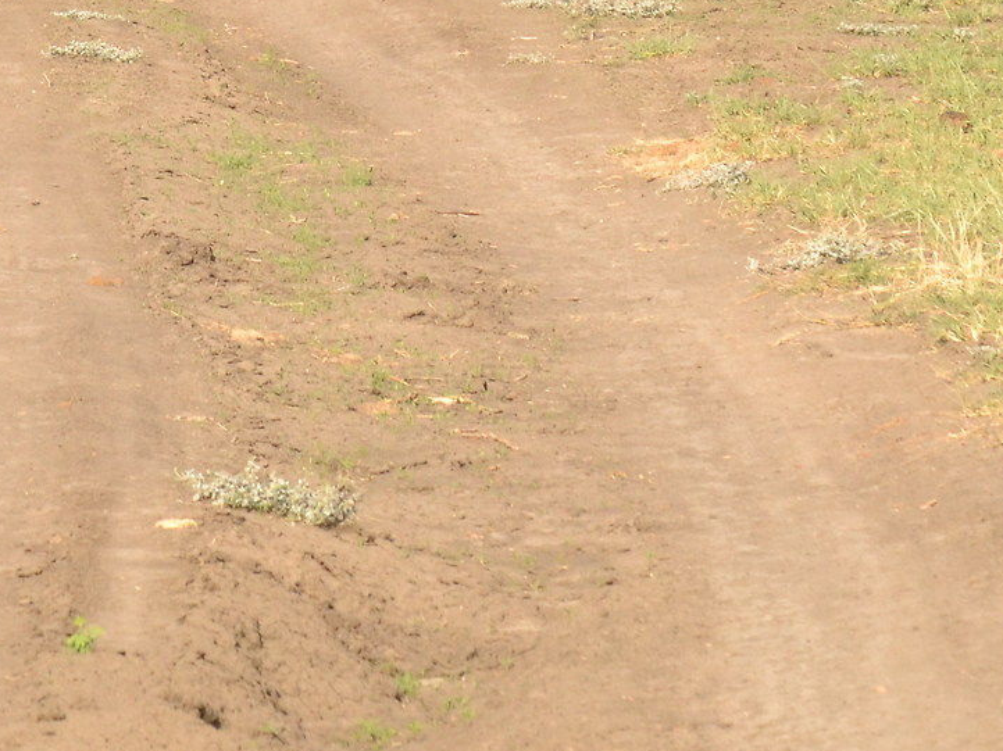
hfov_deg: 4.0
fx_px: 14164
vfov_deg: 3.0
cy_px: -161
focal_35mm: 489
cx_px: -99
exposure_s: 1/320
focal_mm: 102
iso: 800
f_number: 14
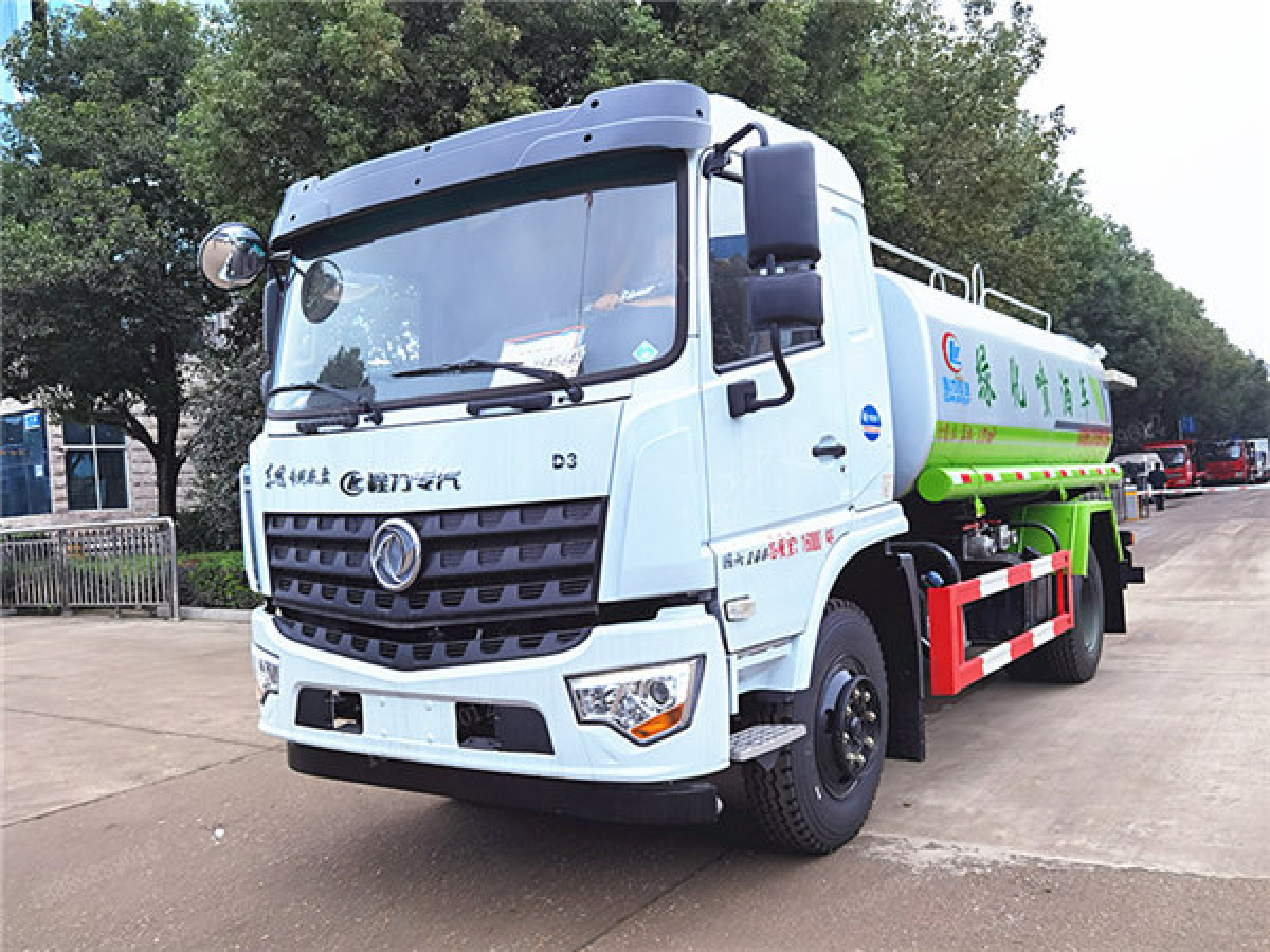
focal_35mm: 27
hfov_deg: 65.3
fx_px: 991
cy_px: 476
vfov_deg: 51.4
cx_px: 635
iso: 50
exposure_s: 1/625
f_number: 1.9
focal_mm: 6.71
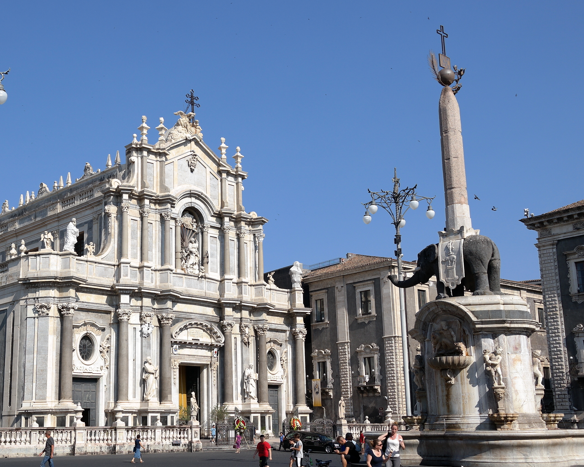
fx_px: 743
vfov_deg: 34.9
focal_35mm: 43
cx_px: 221
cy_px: 263
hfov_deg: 42.6
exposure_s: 1/400
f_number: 7.1
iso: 100
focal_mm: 20
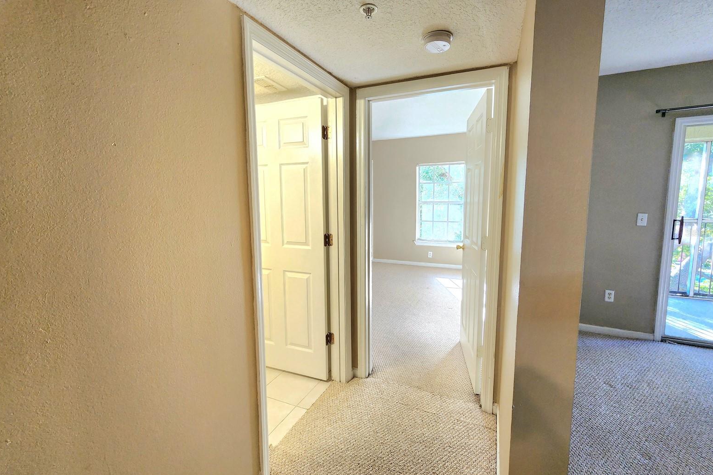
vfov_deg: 81.2
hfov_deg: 104.3
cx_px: 360
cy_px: 232
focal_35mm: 14
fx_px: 277
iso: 125
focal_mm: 2.2
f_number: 2.2
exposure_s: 1/60.2
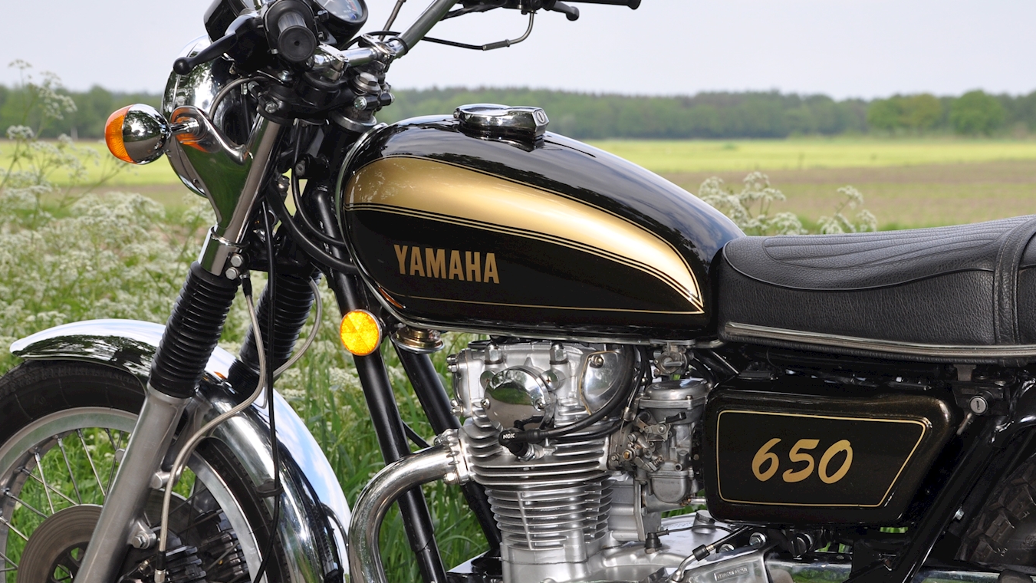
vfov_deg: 10.4
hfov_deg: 18.5
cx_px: 575
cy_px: 379
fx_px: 3187
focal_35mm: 116
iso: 200
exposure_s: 1/200
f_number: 8
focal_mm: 52
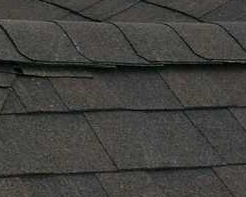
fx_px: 1113
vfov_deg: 9.9
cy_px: -51
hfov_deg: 11.3
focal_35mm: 153
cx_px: -256
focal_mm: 4.15
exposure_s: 1/507
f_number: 2.2
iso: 32
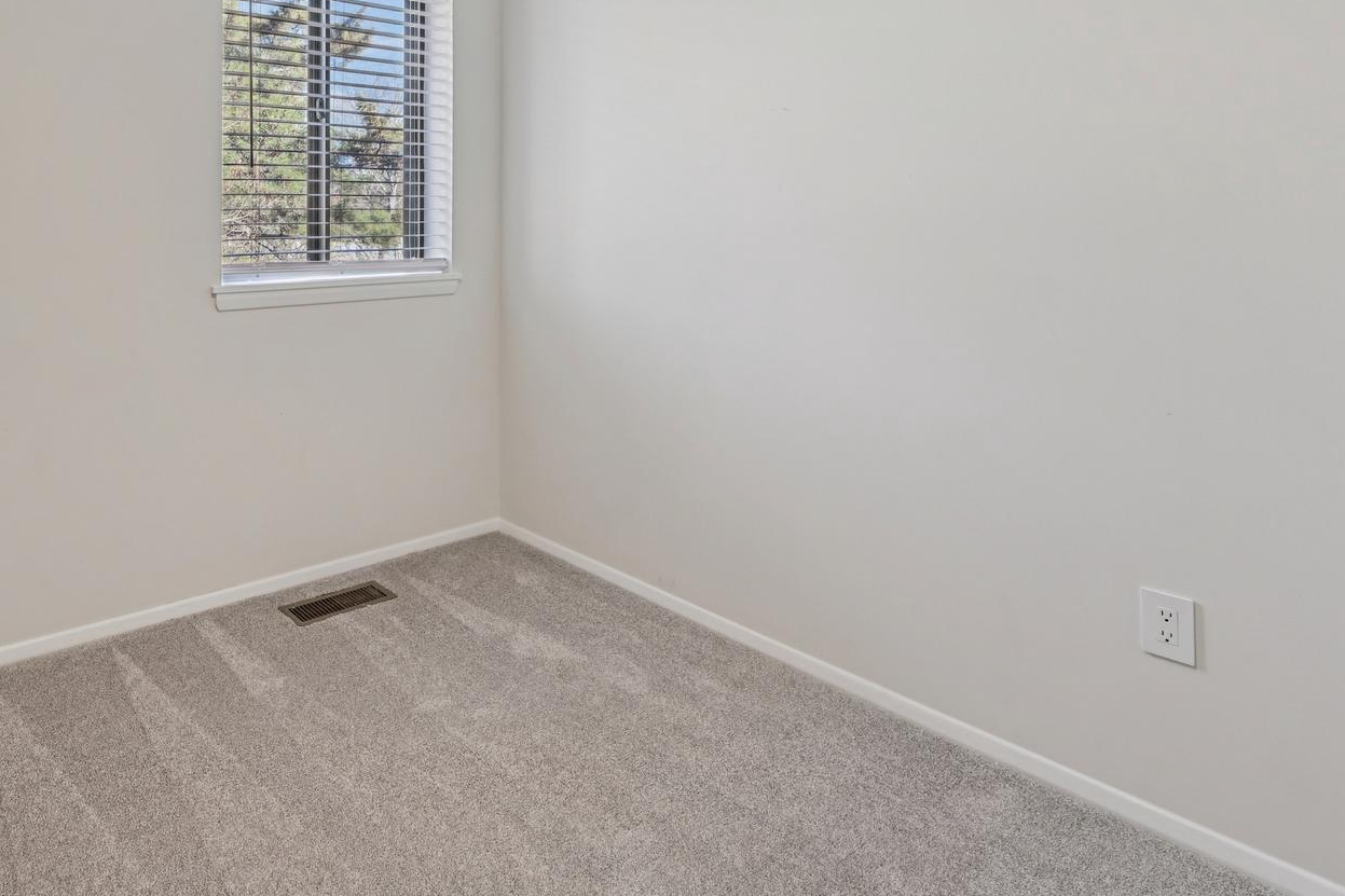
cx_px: 398
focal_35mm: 23
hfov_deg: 72.6
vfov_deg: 52.2
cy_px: 203
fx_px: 859
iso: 110
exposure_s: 1/15
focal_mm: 14
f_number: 8
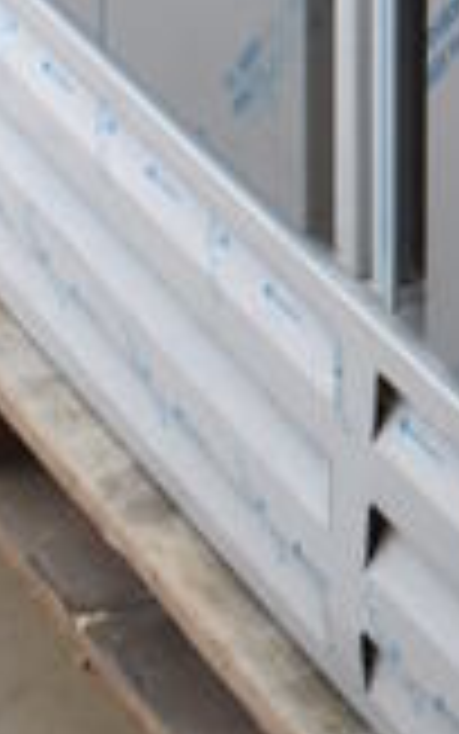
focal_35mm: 154
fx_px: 3080
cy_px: -835
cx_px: 922
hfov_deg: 8.1
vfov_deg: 11.8
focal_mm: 18
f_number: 3.5
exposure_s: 1/250
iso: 720
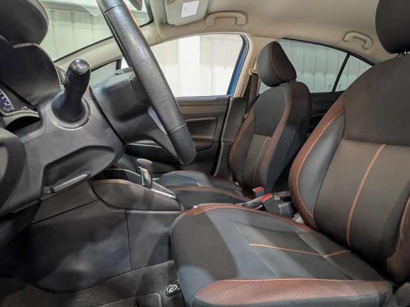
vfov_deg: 61.0
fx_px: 261
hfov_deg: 76.3
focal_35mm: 22
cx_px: 221
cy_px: 168
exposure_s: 1/25
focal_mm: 1.83
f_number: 2.2
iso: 65
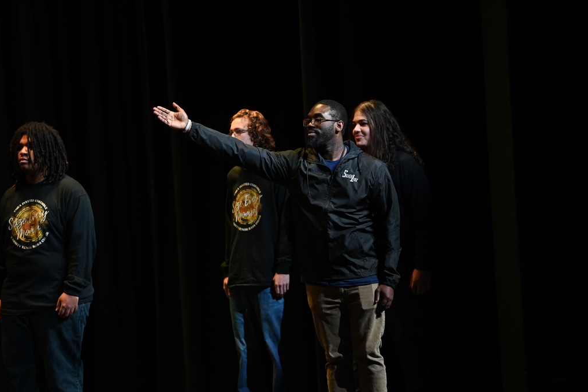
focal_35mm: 201
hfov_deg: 10.2
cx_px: 293
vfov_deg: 6.8
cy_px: 196
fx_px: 3283
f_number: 2.8
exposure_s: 1/320
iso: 2000
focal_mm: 200
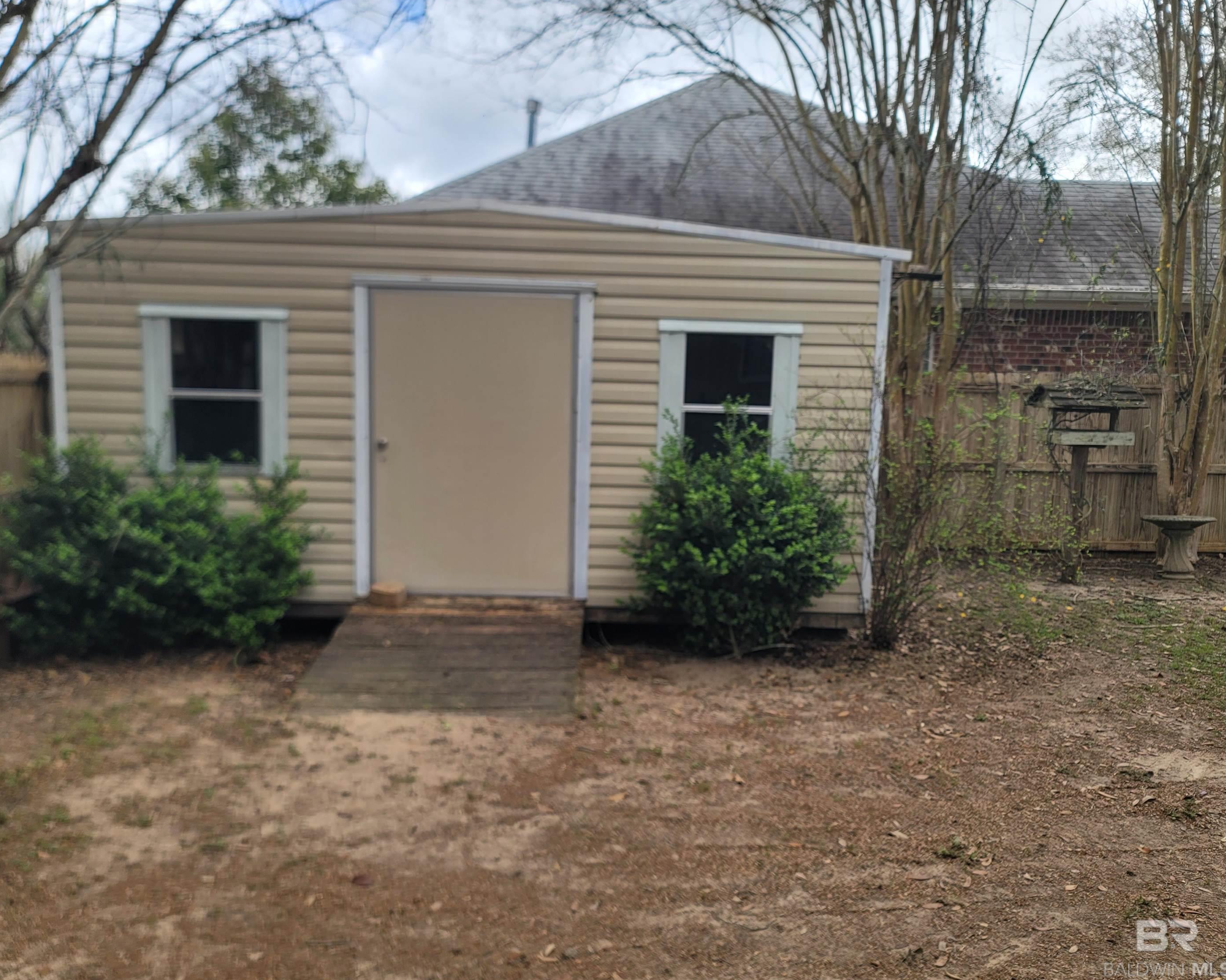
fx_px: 980
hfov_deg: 64.1
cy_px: 505
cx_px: 599
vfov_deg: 53.2
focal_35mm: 27
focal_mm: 7
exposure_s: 1/207
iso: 20
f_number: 1.8
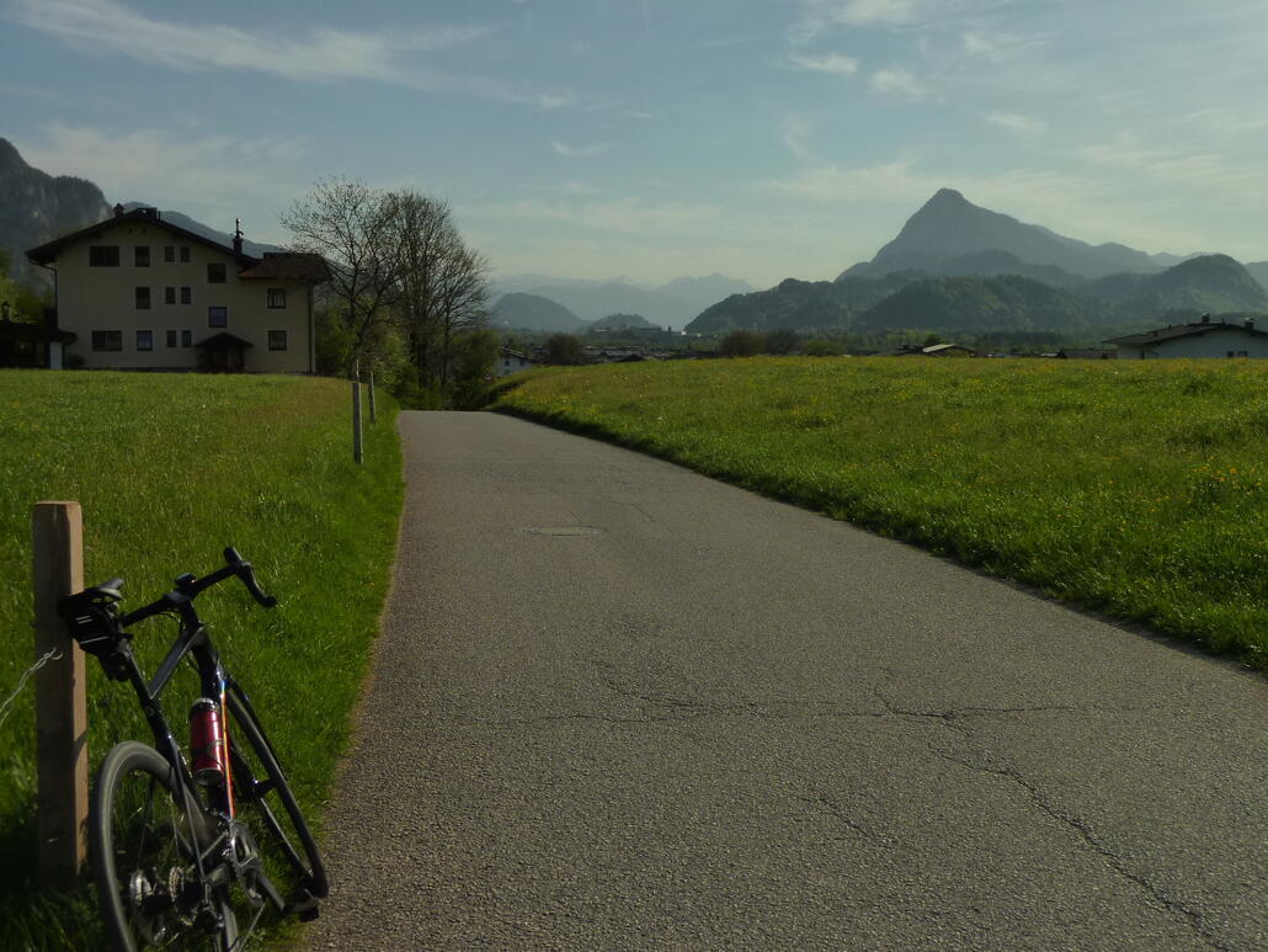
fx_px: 1466
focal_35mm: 40
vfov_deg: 36.0
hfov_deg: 46.8
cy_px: 476
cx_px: 634
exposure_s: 1/250
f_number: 13
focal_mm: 7.2
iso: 125
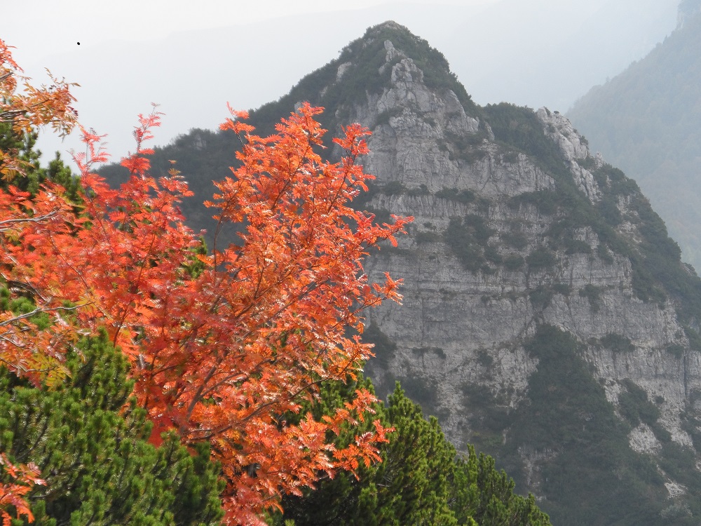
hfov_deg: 11.1
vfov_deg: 8.3
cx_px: 350
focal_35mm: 178
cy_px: 263
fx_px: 3605
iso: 80
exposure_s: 1/250
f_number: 4.5
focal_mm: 28.9
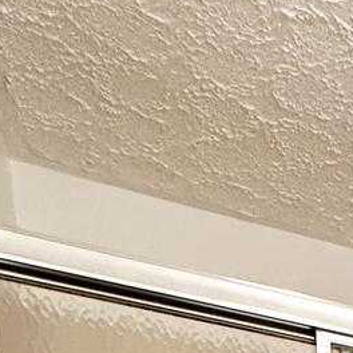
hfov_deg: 18.8
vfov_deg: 13.9
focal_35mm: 72
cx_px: 624
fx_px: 831
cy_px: 904
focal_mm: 2.22
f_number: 2.2
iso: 160
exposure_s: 1/120
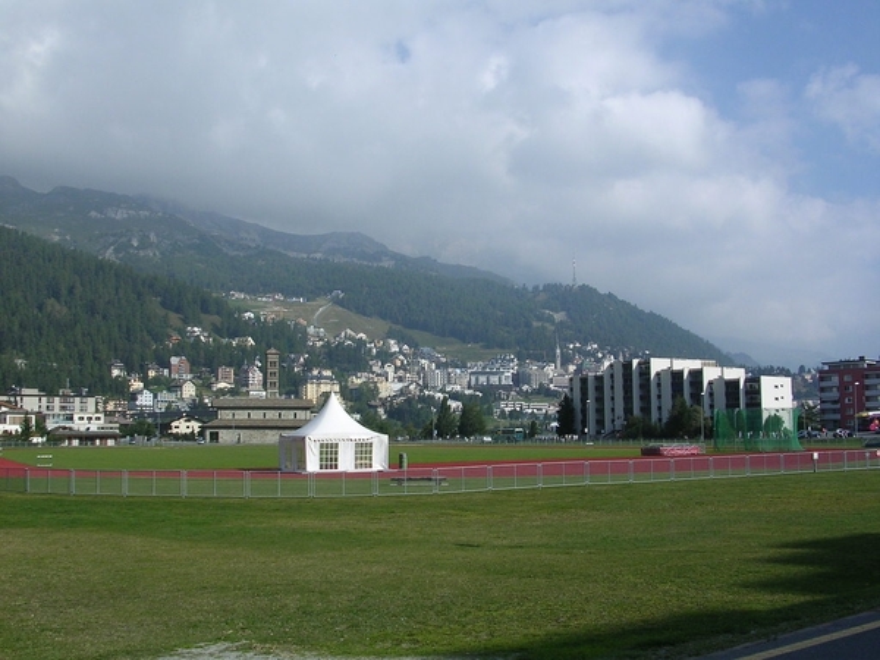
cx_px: 440
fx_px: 966
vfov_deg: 37.7
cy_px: 330
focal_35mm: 38
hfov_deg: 49.0
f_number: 5.6
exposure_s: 1/383
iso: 100
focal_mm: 5.8
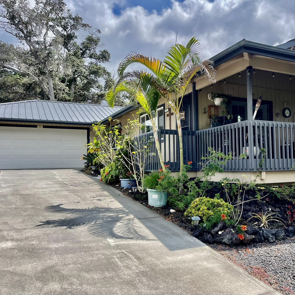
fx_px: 299
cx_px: 185
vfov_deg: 52.5
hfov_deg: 52.0
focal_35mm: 31
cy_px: 146
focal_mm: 4.2
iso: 32
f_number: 1.6
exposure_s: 1/2506
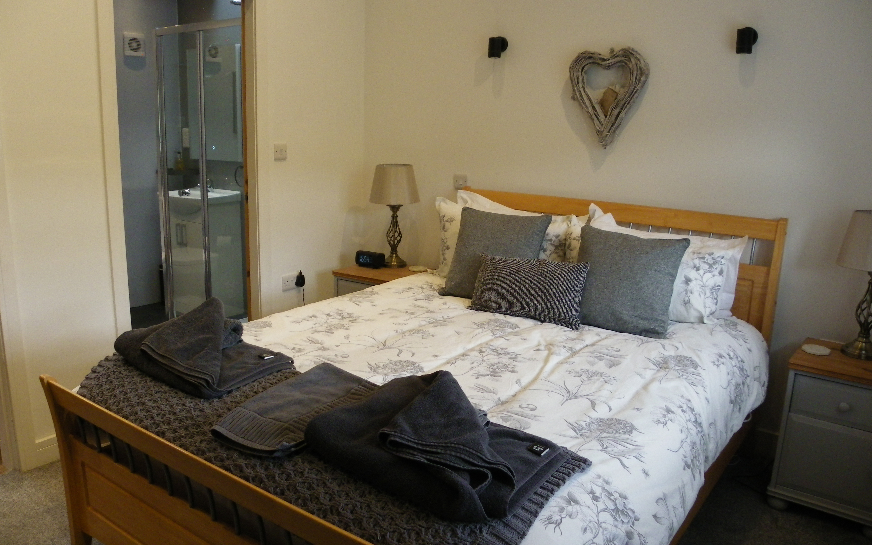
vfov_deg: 44.5
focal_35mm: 28
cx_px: 430
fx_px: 665
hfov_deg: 66.5
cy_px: 272
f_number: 2.8
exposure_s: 1/60
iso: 200
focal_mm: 4.6
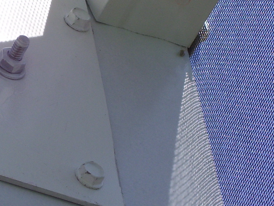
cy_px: 84
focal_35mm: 236
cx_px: 32
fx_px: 1868
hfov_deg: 8.4
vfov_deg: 6.3
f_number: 4.6
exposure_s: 1/500
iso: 80
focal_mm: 16.8
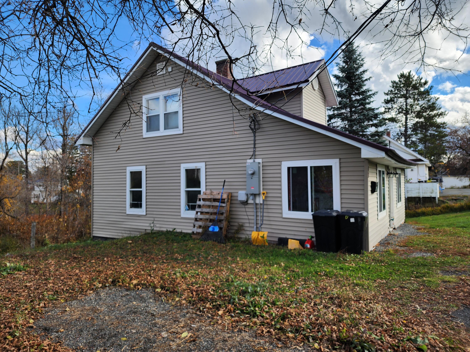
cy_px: 176
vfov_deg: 58.9
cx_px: 235
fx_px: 312
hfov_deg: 73.9
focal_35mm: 23
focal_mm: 6.4
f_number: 1.8
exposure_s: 1/583
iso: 12
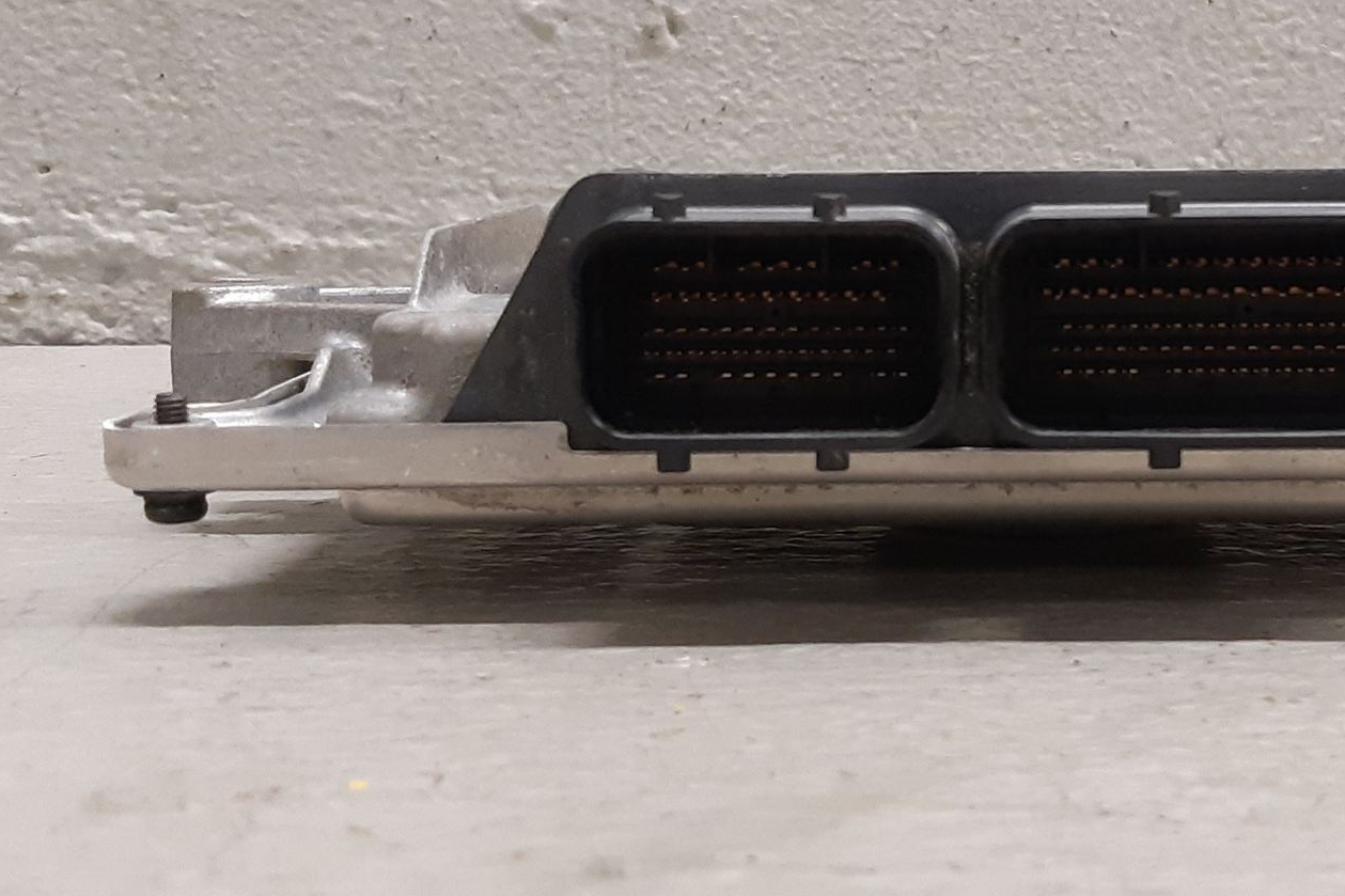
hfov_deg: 42.8
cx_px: 1039
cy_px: 341
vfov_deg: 30.4
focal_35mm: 44
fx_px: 1644
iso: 200
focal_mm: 3.93
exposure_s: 1/50
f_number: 1.7
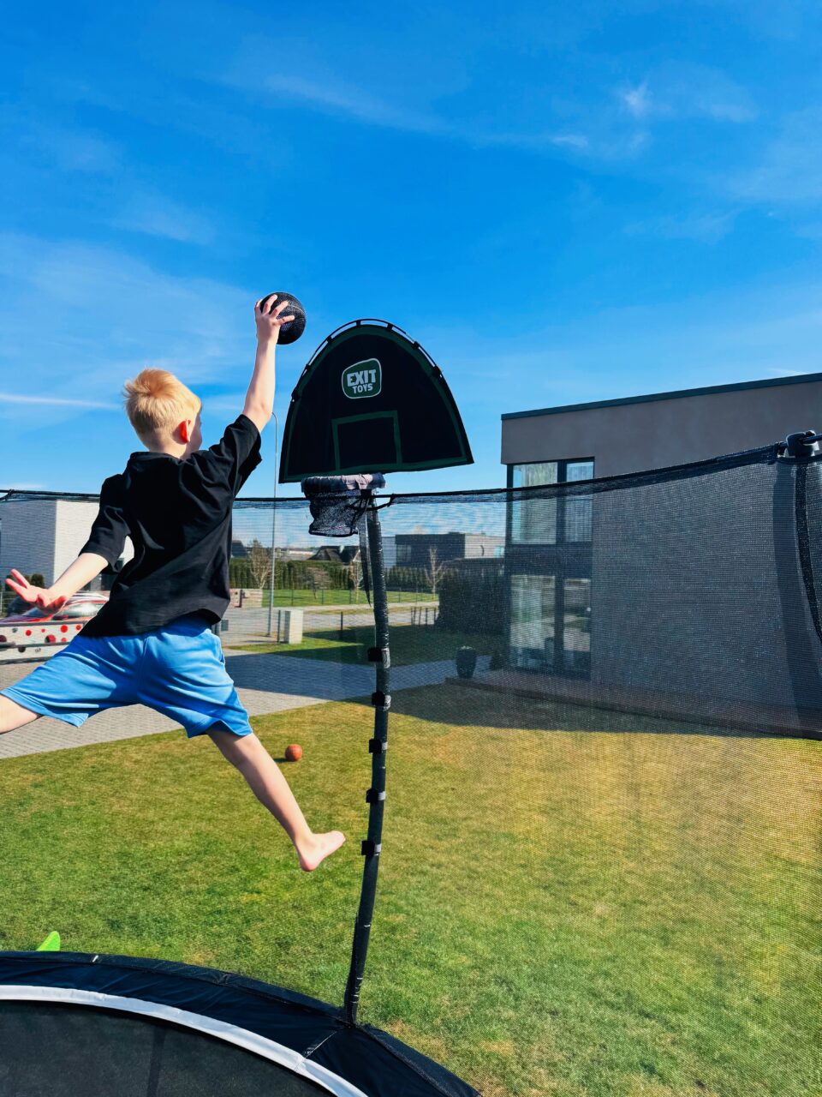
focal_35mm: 24
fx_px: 760
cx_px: 411
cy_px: 548
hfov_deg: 56.8
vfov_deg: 71.6
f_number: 1.78
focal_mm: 6.76
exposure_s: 1/2959
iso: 80
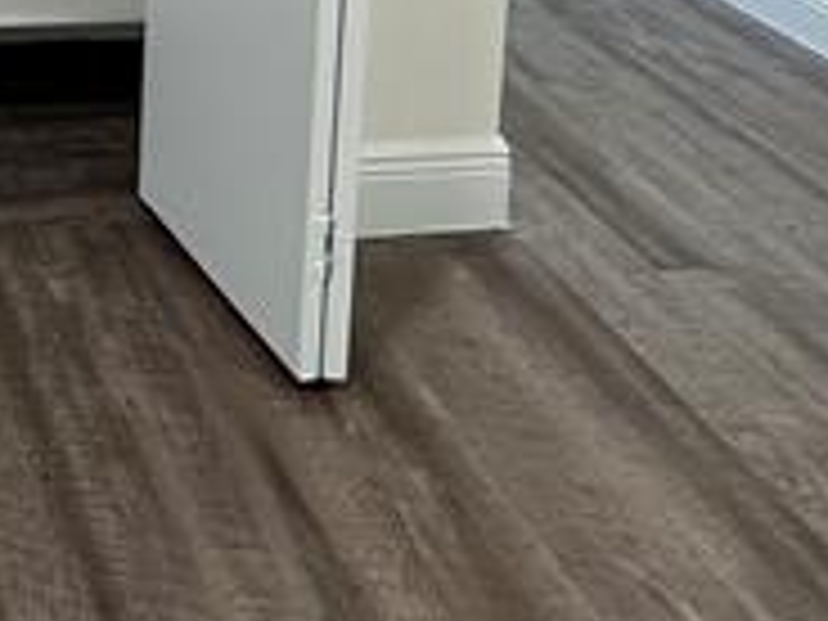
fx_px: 1459
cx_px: -126
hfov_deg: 28.2
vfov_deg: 19.6
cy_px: -405
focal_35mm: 61
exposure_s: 1/120
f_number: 2.2
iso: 250
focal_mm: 2.22
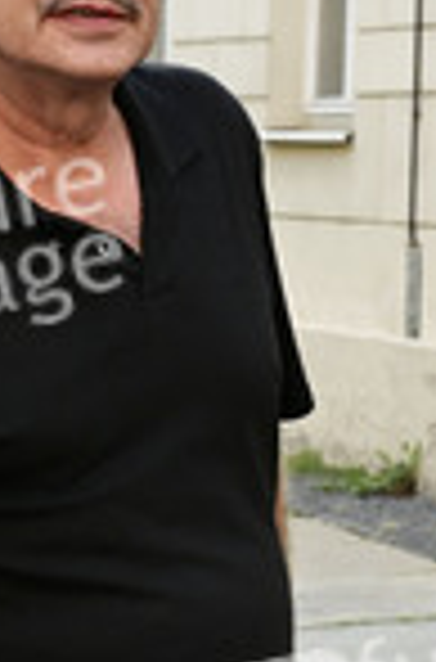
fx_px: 2397
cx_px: 22
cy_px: 491
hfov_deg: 10.3
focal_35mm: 131
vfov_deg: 15.6
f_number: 10
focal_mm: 48
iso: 2500
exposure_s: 1/200
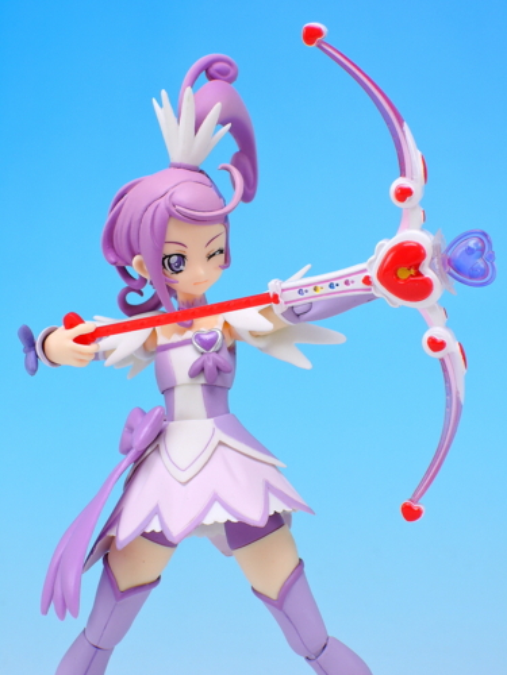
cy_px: 338
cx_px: 254
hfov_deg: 12.3
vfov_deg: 16.4
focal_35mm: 120
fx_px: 2343
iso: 80
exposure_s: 1/2
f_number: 7.1
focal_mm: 25.5
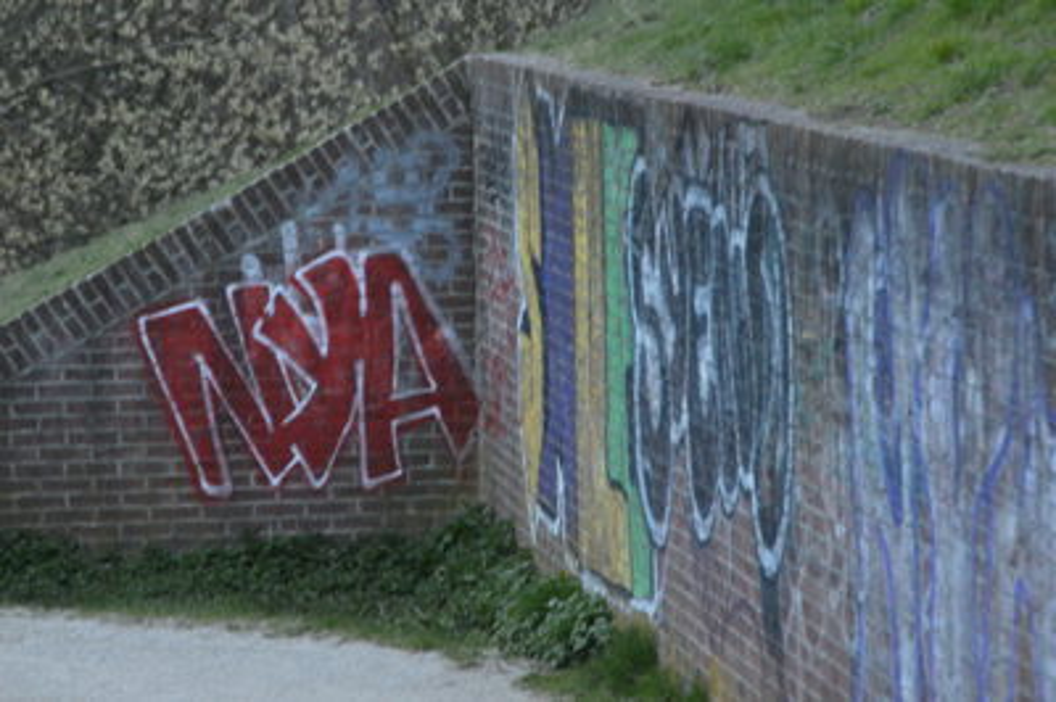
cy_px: 351
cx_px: 528
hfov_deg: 11.0
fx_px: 5495
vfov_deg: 7.3
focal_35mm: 188
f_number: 6
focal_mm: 125
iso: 3200
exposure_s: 1/25
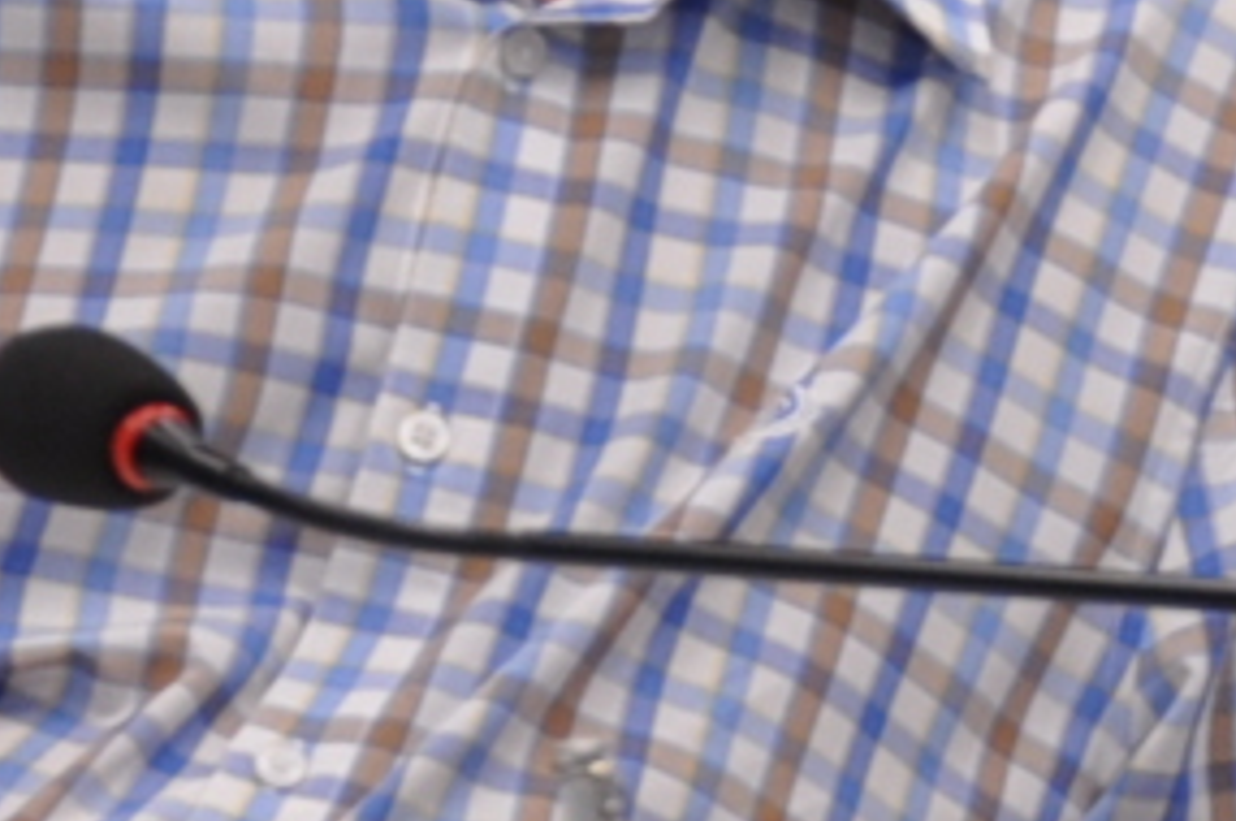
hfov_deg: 3.8
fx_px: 18519
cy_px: -665
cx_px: 2865
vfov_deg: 2.5
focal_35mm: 540
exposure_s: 1/25
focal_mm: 48
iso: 200
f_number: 4.8
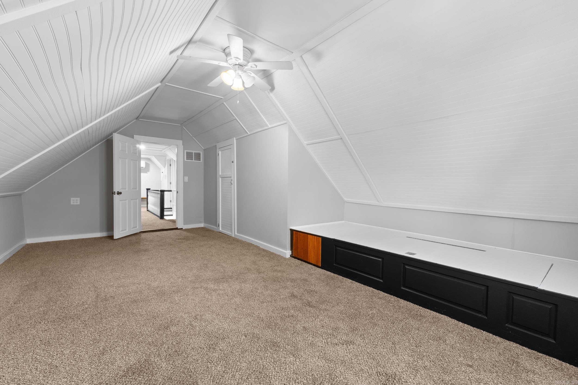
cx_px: 289
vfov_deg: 77.3
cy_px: 192
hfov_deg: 100.4
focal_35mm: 15
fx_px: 241
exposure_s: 2.5
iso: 200
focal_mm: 10
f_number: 9
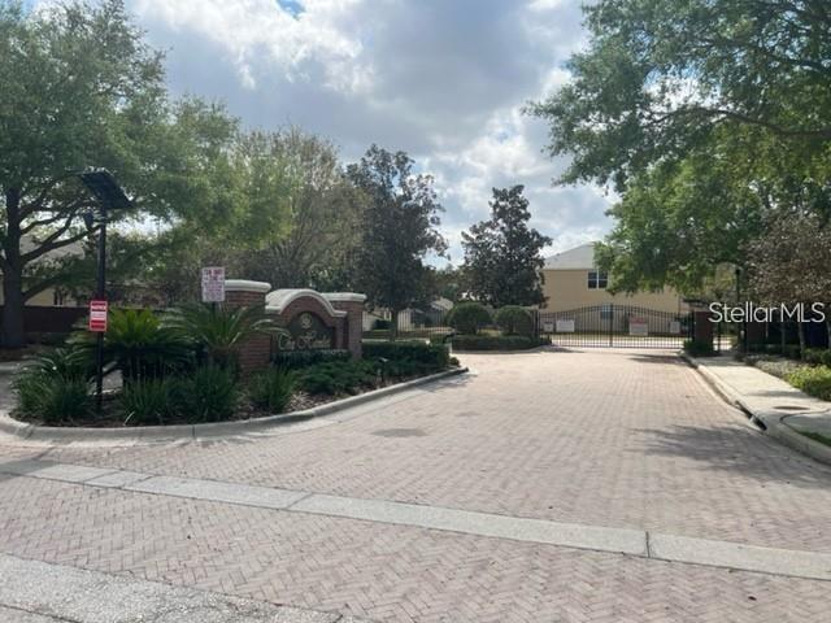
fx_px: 624
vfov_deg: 53.1
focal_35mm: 26
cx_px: 416
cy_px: 312
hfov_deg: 67.3
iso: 50
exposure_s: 1/5076
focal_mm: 5.7
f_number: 1.5
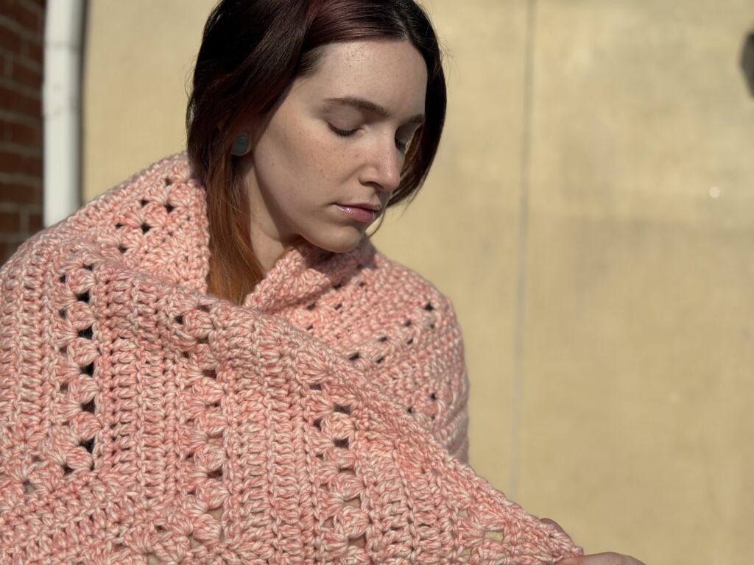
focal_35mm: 48
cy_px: 282
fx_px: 1046
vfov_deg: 30.3
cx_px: 377
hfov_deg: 39.7
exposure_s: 1/11364
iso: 50
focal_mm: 6.76
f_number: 1.78
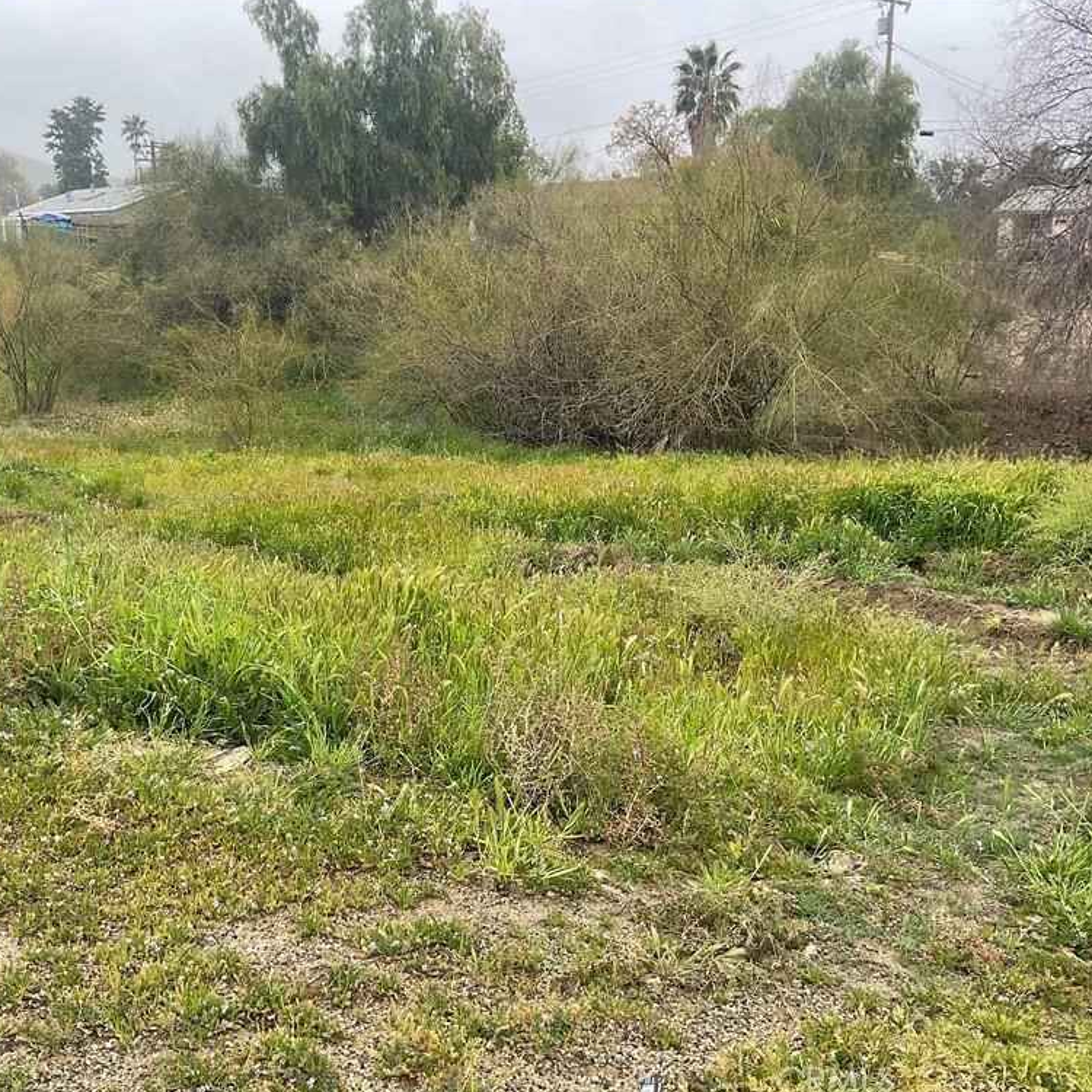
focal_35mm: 35
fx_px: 1249
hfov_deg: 47.1
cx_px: 470
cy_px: 542
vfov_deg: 47.2
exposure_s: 1/540
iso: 16
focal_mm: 3
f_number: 1.8
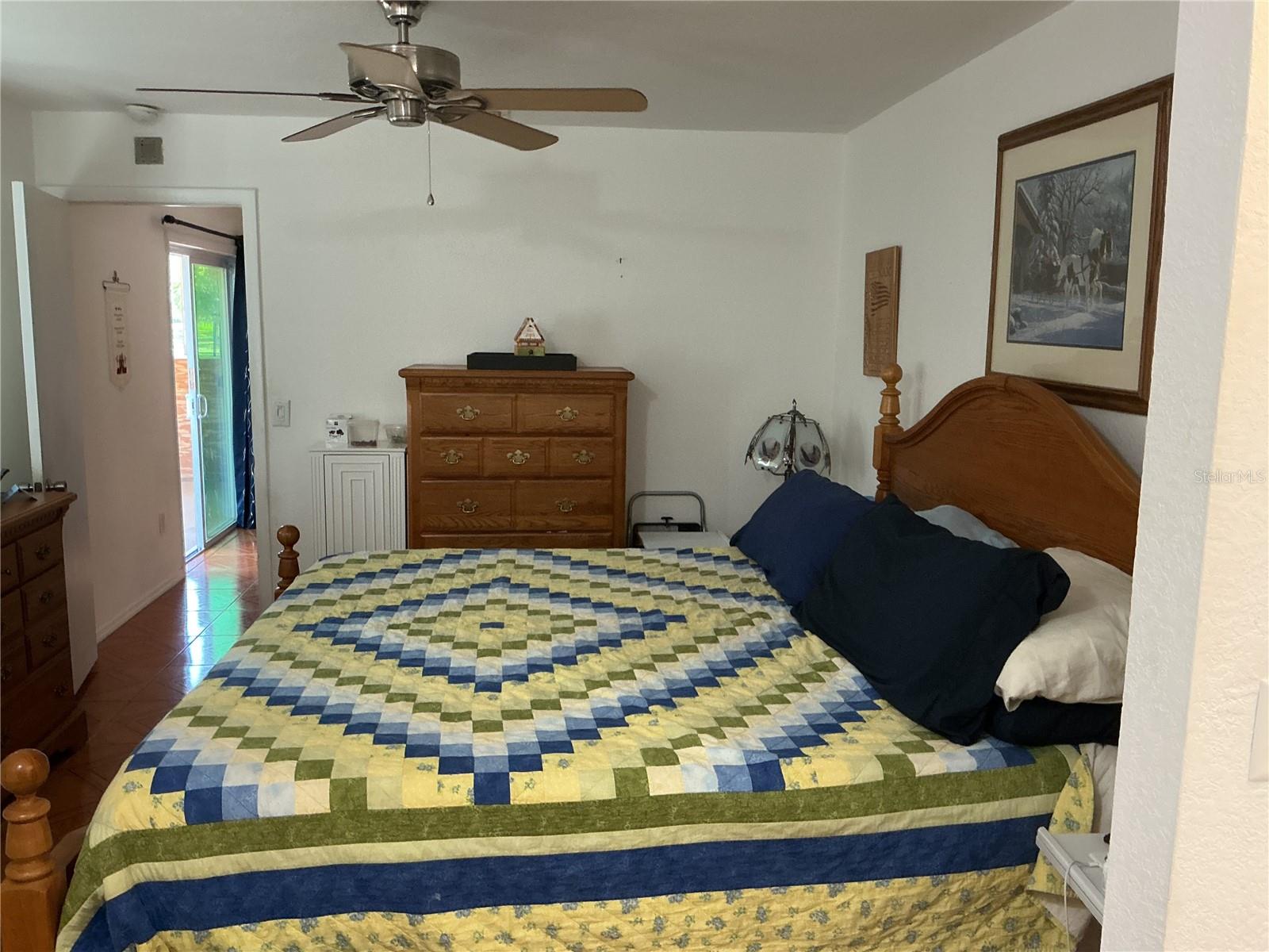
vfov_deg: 48.2
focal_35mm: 29
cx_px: 634
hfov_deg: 61.7
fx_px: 1063
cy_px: 476
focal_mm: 3
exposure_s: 1/60
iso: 160
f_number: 1.8
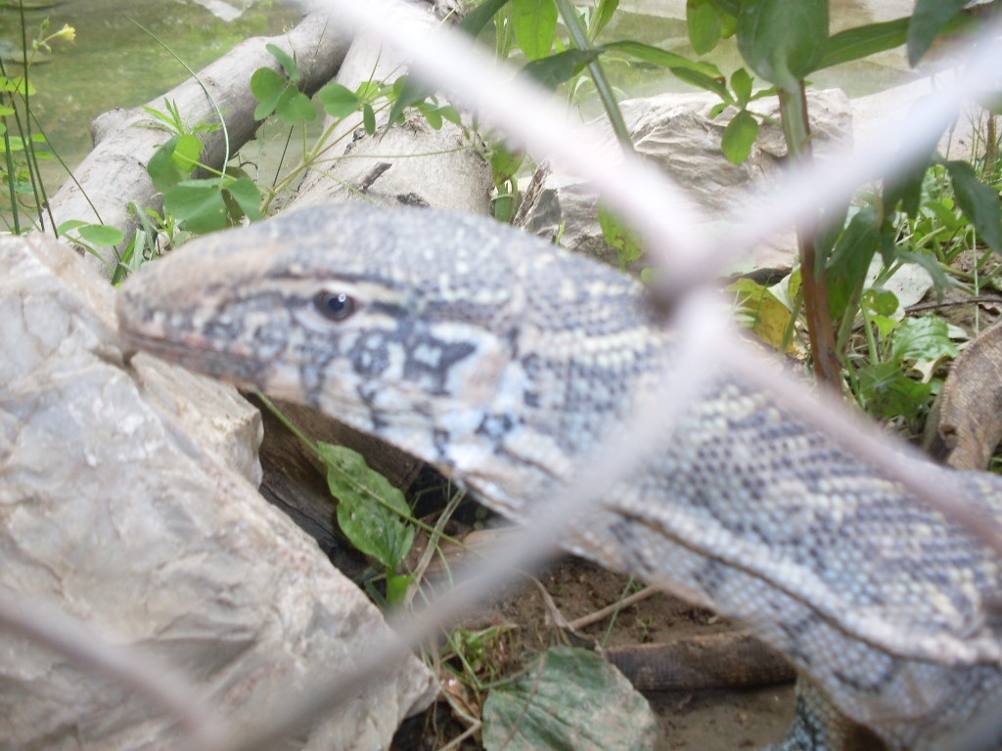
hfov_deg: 49.0
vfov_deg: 37.7
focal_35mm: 38
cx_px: 501
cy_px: 376
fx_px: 1100
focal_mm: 6.3
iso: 100
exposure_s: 1/45
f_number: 2.8
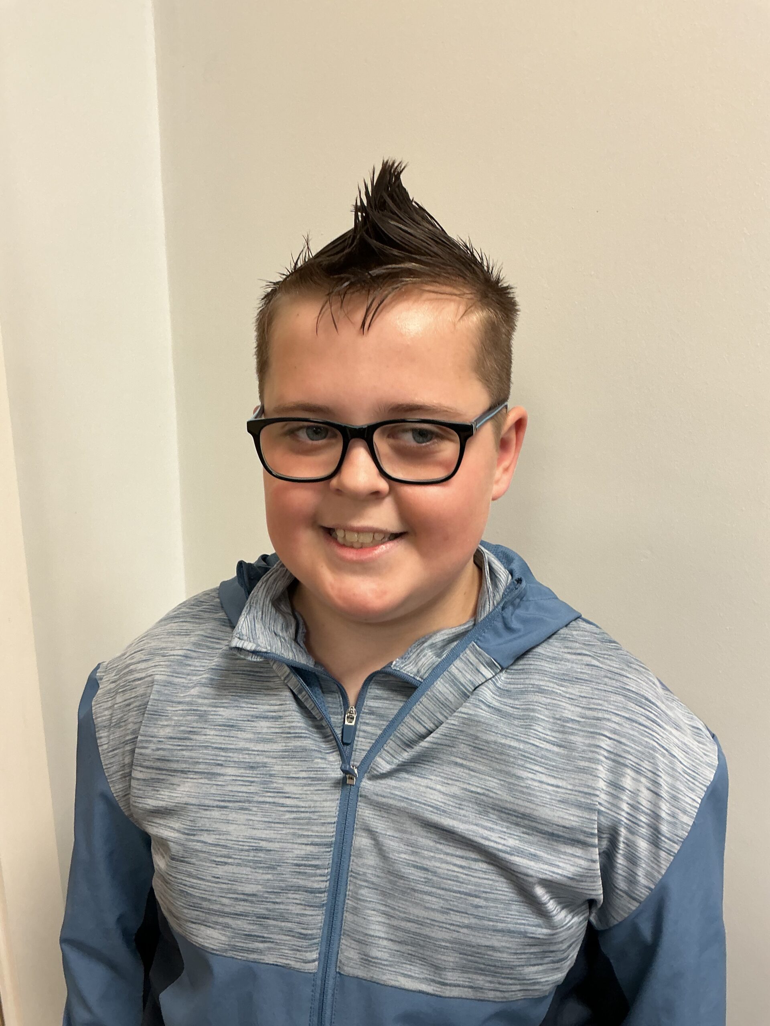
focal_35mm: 29
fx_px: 860
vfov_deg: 61.7
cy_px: 513
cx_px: 385
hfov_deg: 48.2
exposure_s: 1/50
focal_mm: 3
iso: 80
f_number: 1.8
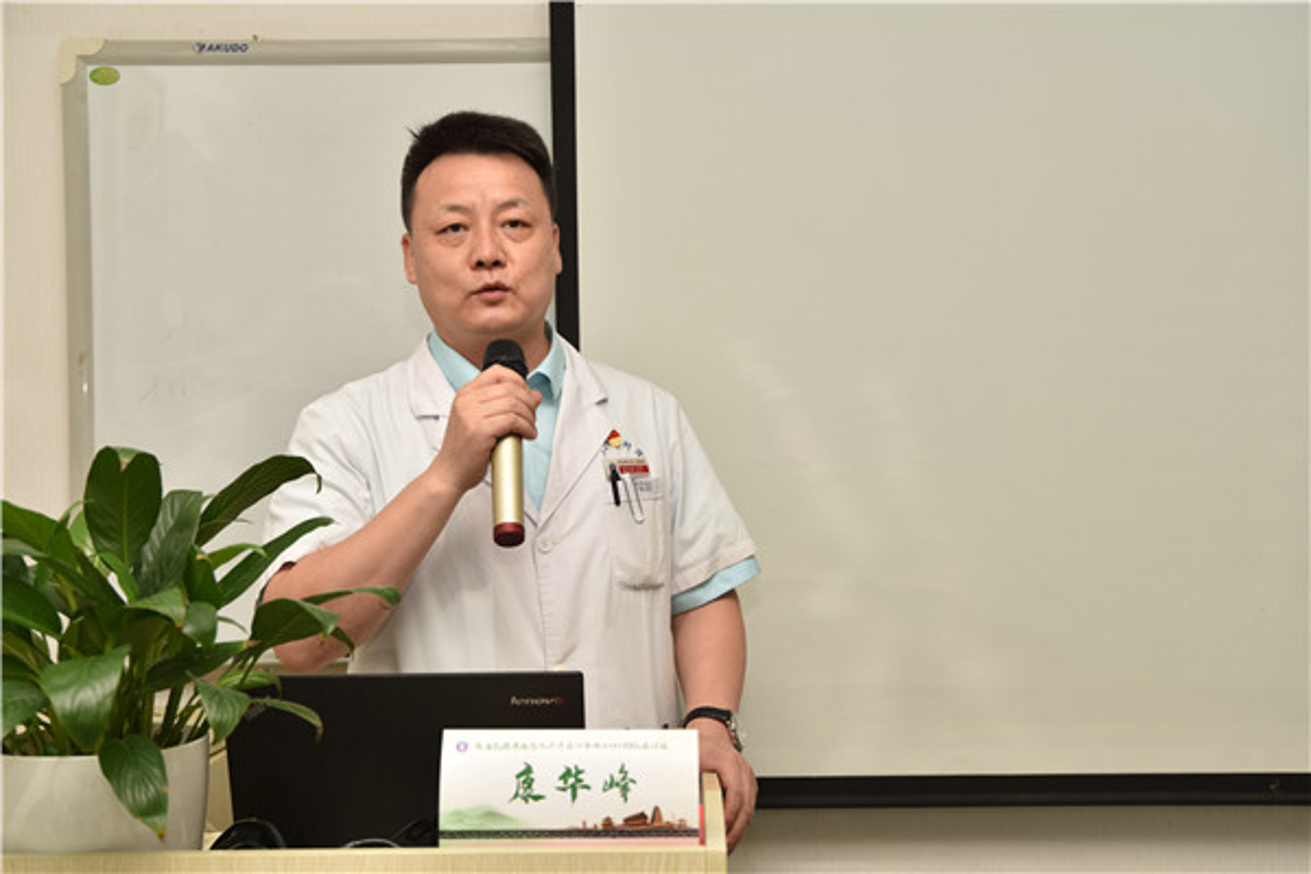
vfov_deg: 28.1
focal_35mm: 48
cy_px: 437
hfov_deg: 41.1
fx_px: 1748
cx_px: 656
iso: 200
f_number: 4.5
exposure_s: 1/250
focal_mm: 48
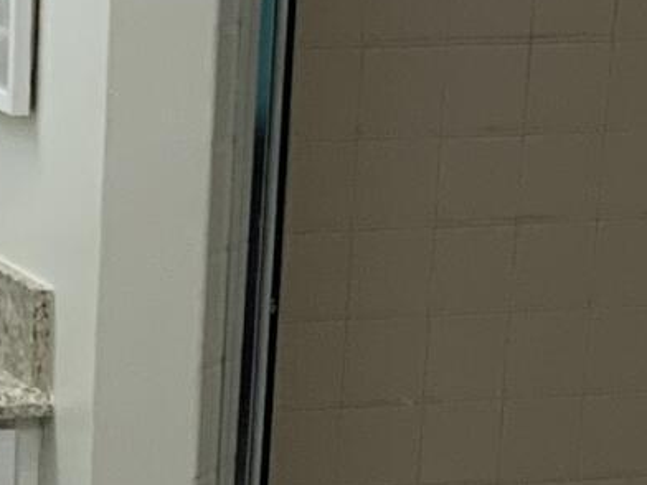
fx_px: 3719
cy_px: 803
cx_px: -5
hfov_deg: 9.9
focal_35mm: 199
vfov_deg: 7.3
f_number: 1.8
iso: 80
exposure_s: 1/120
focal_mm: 4.25
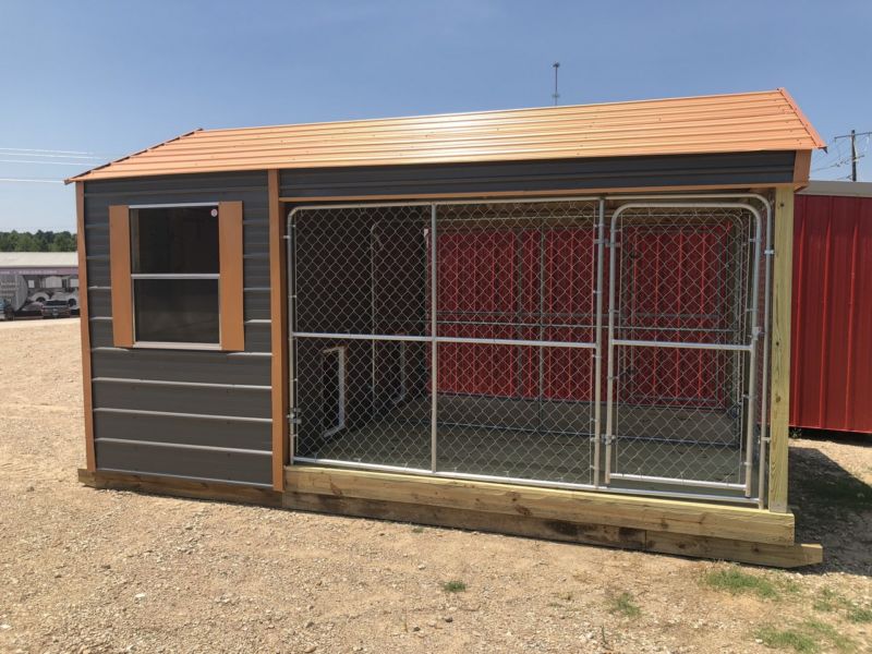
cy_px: 327
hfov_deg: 63.4
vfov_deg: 49.7
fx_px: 705
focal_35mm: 28
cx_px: 436
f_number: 1.8
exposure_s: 1/1736
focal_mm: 3.99
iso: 20
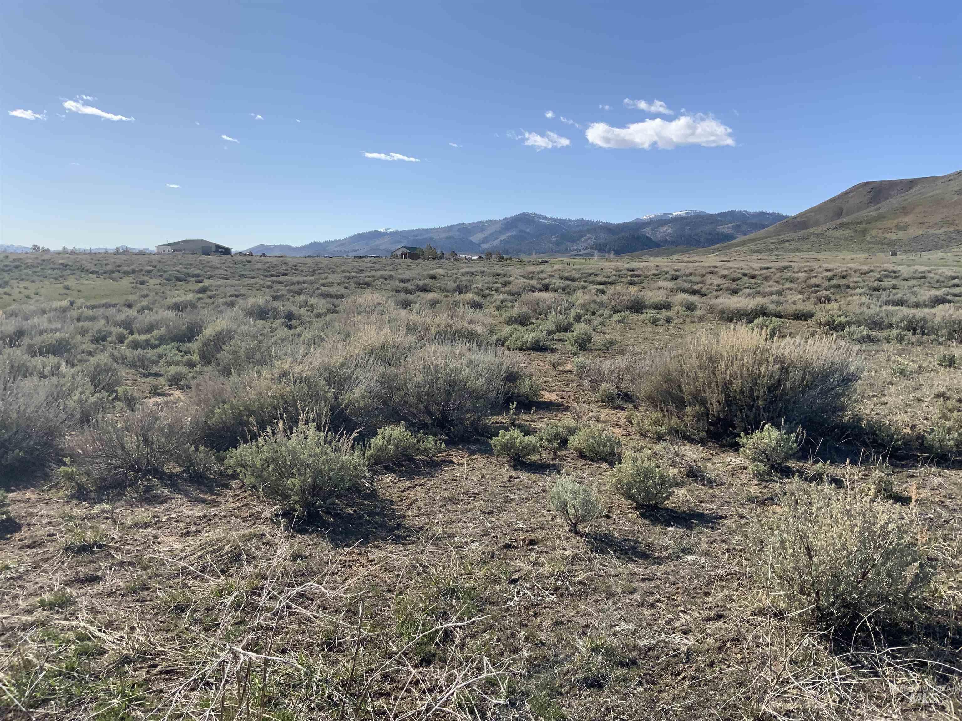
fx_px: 806
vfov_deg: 48.2
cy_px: 360
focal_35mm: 29
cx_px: 481
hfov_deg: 61.7
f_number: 1.8
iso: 16
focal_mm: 3
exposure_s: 1/2427
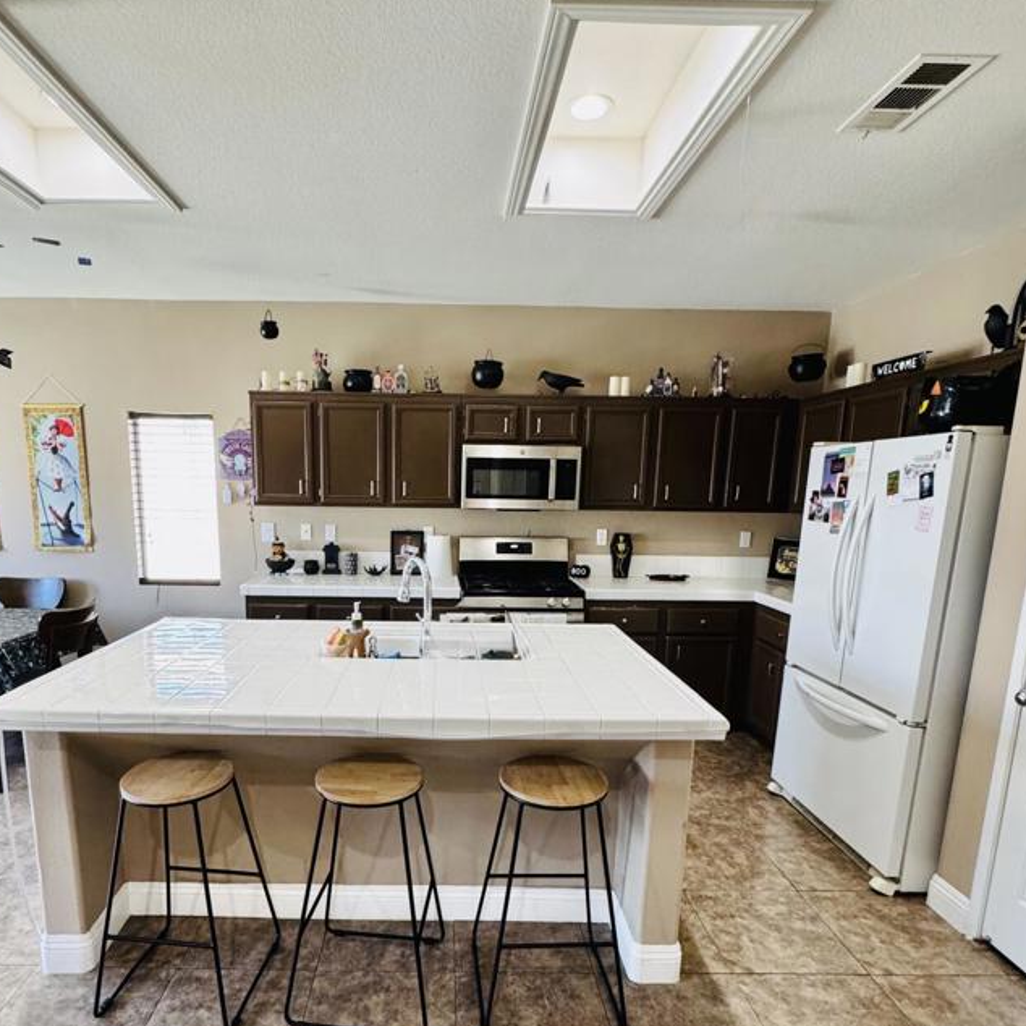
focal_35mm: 20
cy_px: 610
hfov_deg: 74.4
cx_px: 442
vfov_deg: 74.1
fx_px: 671
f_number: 2.2
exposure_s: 1/99
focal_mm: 2.22
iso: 320
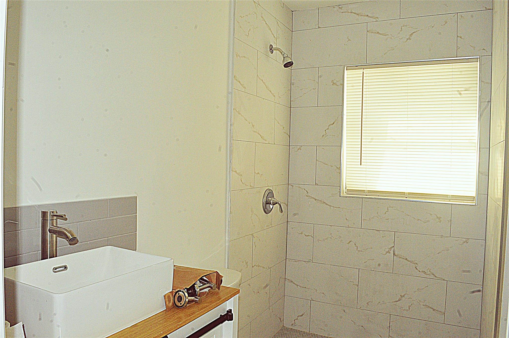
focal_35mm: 27
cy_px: 169
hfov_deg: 67.4
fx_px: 381
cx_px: 254
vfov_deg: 47.8
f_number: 18
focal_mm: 18
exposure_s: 1/60
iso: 640
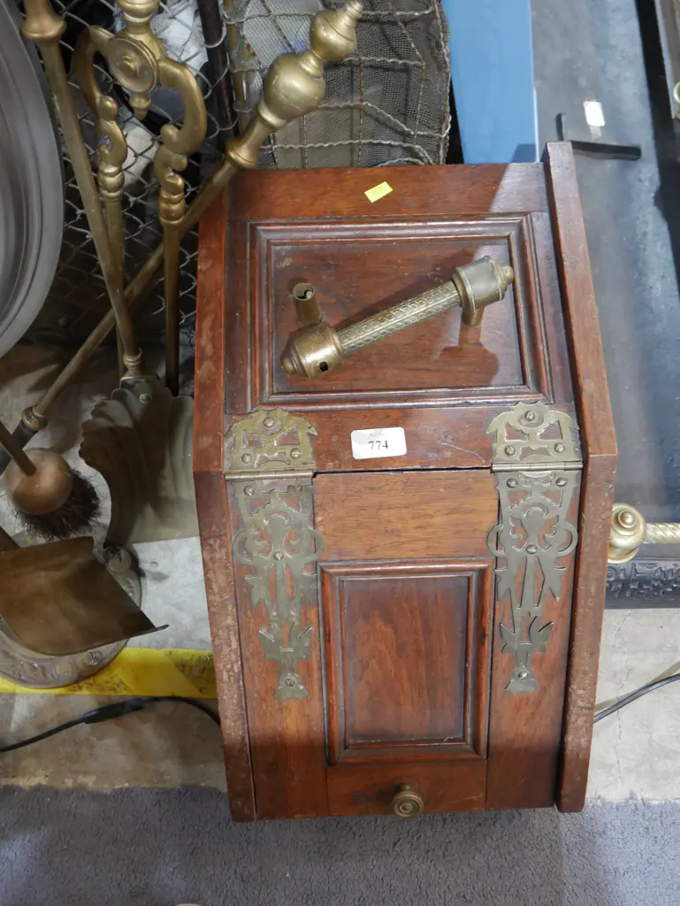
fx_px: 994
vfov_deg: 49.0
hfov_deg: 37.8
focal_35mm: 38
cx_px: 340
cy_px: 453
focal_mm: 19
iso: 1250
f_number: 4.1
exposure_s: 1/60
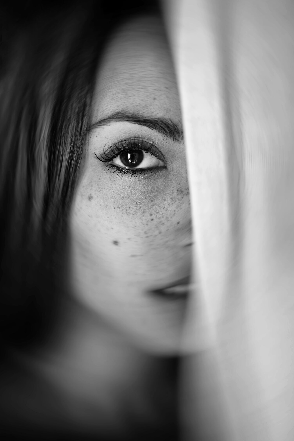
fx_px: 612
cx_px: 147
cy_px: 220
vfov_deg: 39.6
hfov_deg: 27.0
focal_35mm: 50
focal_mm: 50
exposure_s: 1/160
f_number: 2.2
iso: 400
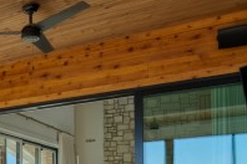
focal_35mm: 62
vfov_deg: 20.4
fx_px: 425
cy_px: 200
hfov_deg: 24.2
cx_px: -137
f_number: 4
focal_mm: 12
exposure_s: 1/60
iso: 200
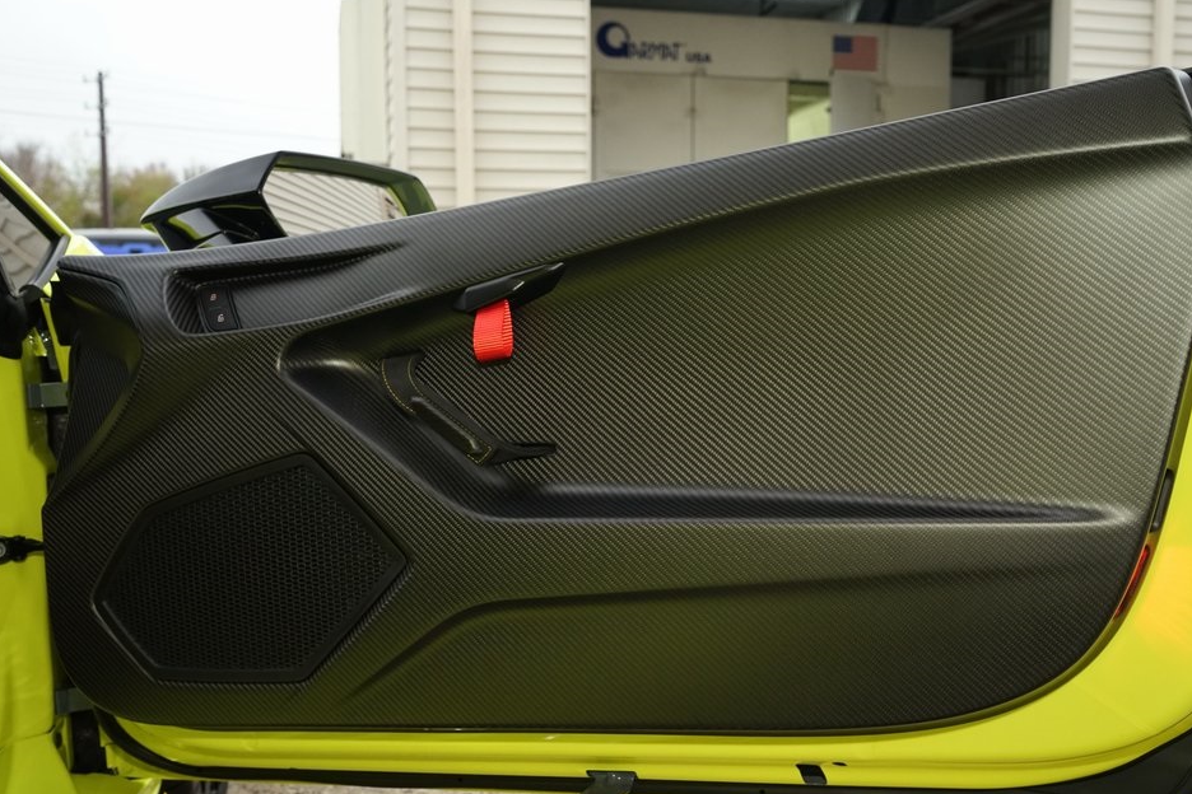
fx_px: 1159
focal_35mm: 35
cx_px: 647
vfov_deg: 37.8
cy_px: 407
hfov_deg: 54.4
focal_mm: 32
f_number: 7.1
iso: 2000
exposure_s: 1/40
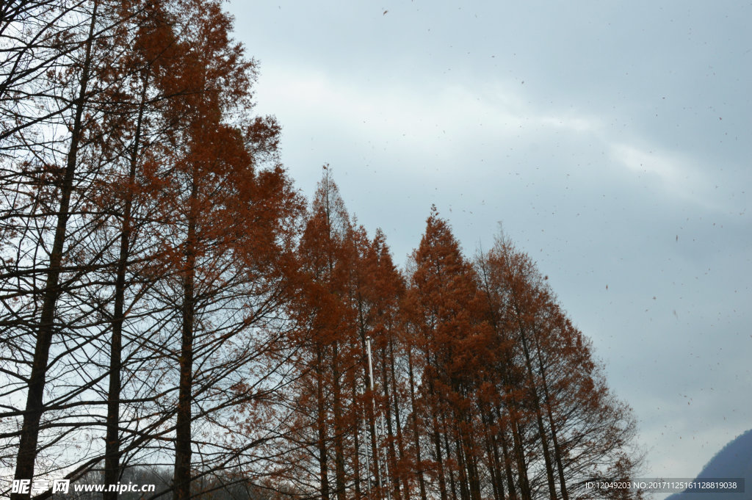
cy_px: 250
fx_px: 751
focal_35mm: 36
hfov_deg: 53.2
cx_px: 376
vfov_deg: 36.8
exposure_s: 1/80
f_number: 11
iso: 200
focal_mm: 24
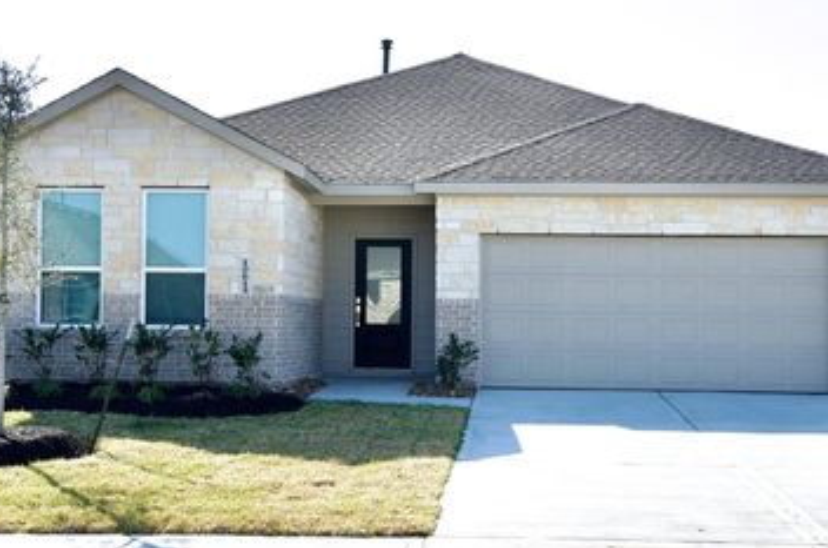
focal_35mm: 44
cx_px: 402
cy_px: 293
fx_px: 1010
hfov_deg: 44.6
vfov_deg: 30.4
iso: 200
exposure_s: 1/750
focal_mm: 31
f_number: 8
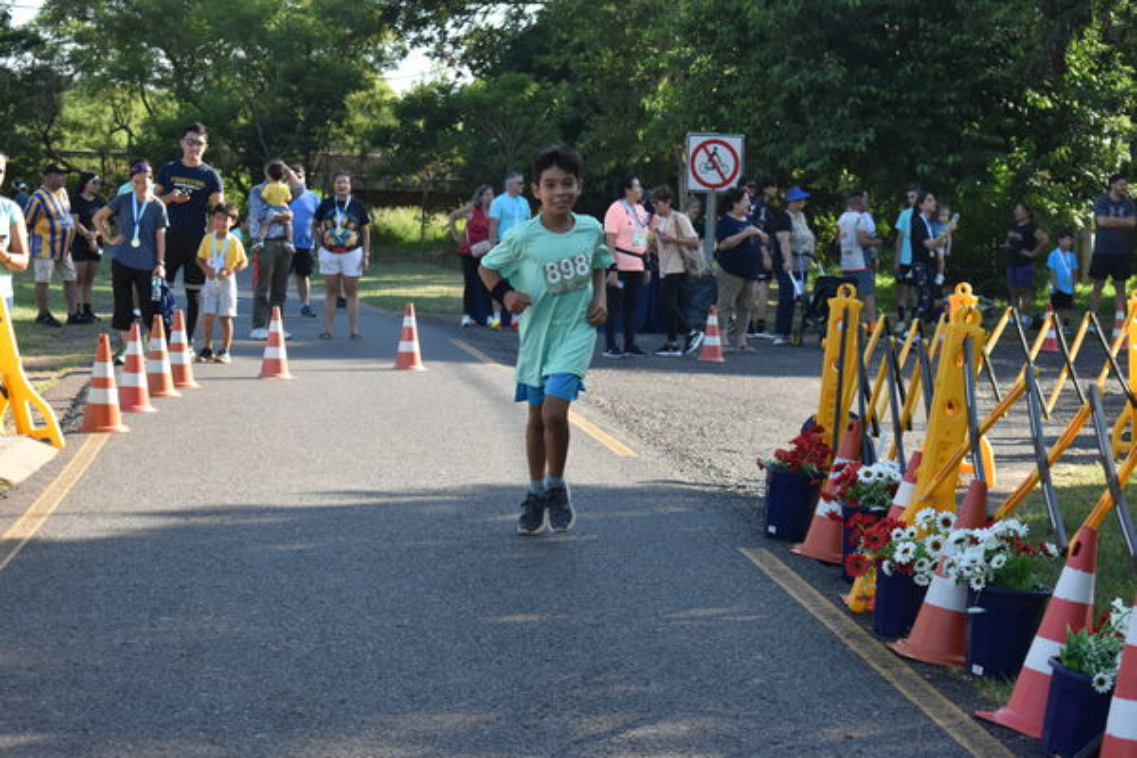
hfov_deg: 24.6
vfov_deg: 16.6
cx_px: 568
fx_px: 2605
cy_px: 379
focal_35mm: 82
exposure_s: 1/800
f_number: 5.6
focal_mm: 55
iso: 800
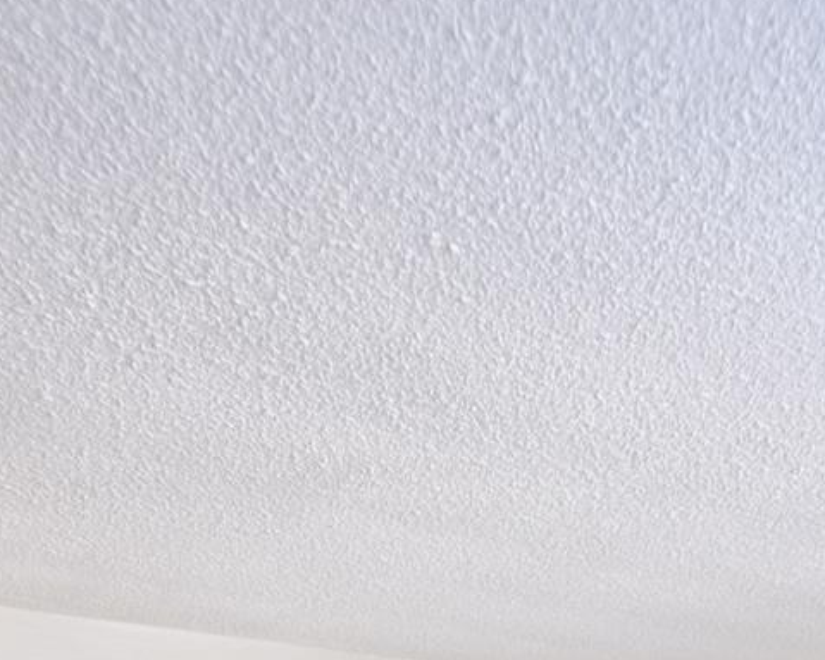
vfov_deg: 26.2
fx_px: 1147
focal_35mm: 47
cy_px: 906
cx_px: 594
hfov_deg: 38.8
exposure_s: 1/20
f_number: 3.5
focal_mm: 10
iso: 800
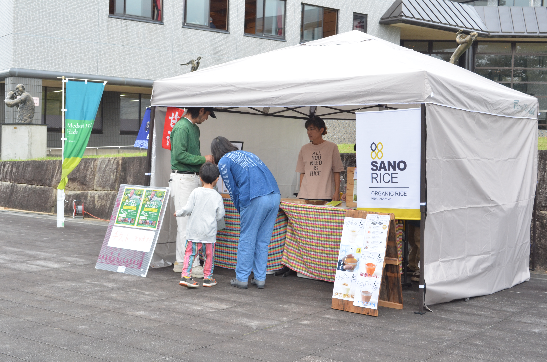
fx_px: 728
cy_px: 181
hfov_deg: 41.2
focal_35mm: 48
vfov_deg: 28.0
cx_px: 274
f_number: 8
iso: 500
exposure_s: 1/160
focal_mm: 32
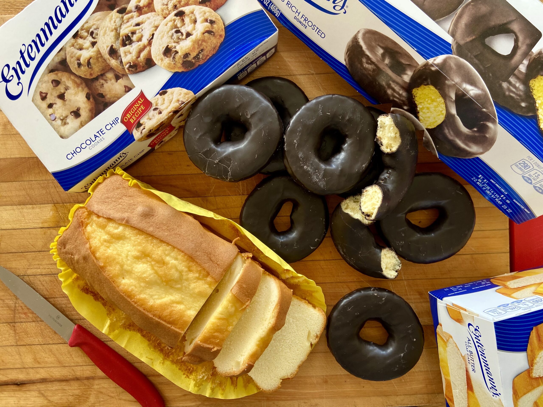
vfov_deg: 53.1
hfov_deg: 67.3
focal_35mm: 26
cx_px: 272
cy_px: 204
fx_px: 408
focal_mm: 4.25
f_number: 1.8
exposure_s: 1/121
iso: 80
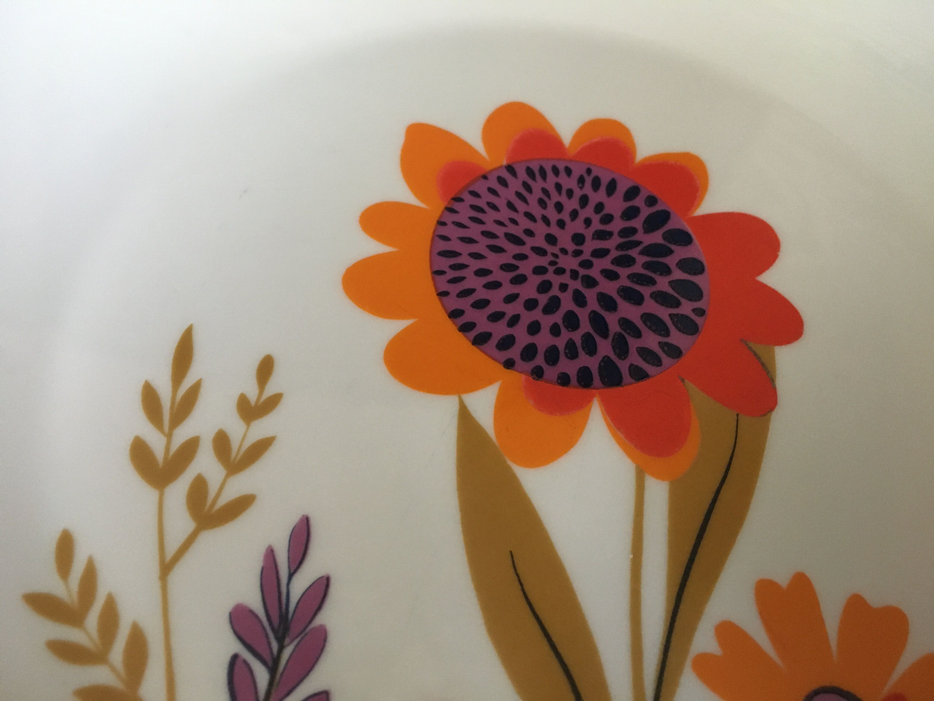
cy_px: 350
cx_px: 467
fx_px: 782
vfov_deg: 48.2
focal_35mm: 29
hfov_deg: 61.7
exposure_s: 1/25
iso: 250
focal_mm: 4.15
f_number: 2.2
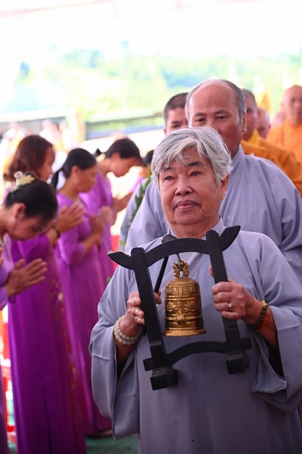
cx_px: 151
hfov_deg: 13.7
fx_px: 1260
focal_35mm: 100
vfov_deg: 20.4
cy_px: 227
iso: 1000
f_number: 4.5
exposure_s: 1/250
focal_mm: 100
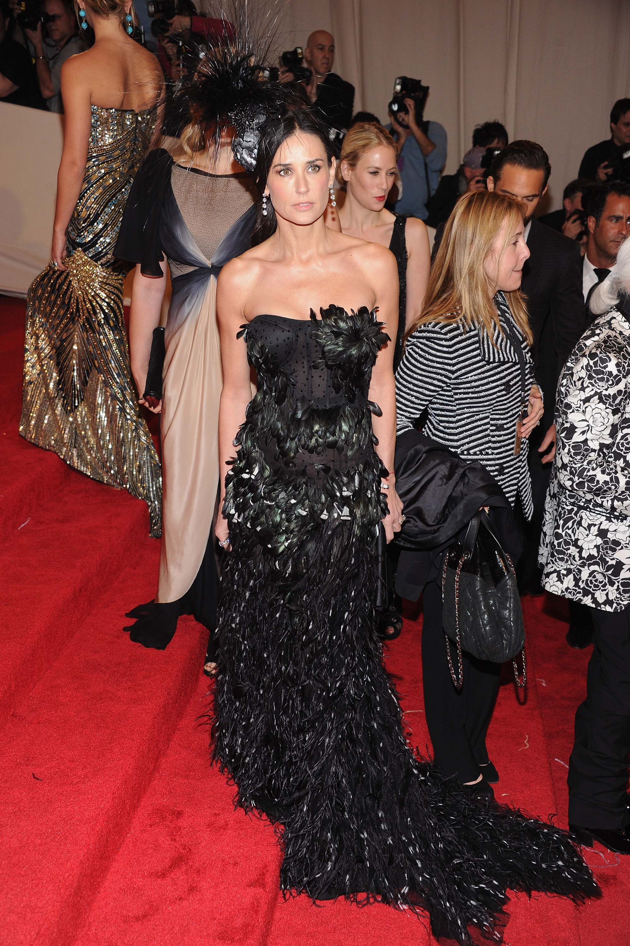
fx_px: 1182
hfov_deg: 29.8
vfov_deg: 43.6
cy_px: 473
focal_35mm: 45
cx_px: 315
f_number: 6.3
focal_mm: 45
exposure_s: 1/250
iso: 1000
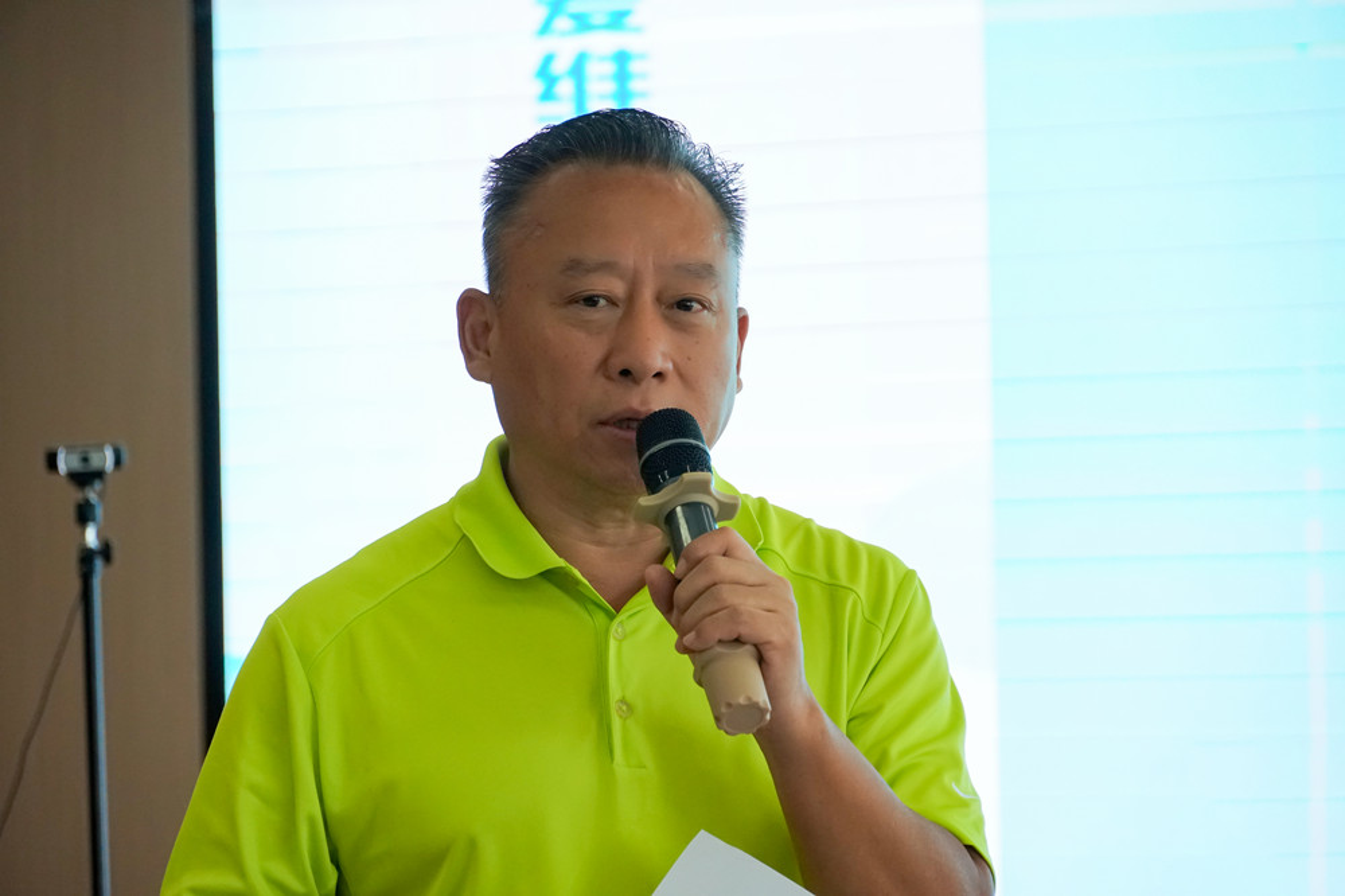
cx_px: 672
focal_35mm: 152
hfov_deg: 13.6
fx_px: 5658
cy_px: 448
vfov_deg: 9.1
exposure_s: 1/160
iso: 1600
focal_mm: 101
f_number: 5.6
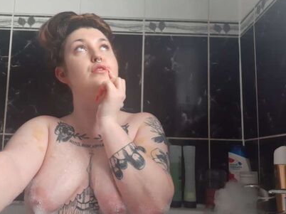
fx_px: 297
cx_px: 134
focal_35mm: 36
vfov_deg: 39.6
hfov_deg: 51.3
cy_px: 117
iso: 250
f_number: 2
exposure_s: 1/33
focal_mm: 3.75
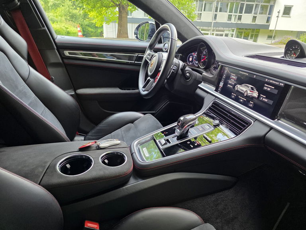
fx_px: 203
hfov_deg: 73.9
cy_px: 115
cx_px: 153
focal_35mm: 23
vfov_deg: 58.9
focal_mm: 6.3
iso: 125
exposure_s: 1/100
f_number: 1.7
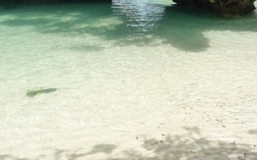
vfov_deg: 20.1
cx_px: 93
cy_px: -27
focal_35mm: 61
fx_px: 427
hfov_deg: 33.3
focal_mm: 4.4
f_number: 4
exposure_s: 1/800
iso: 160
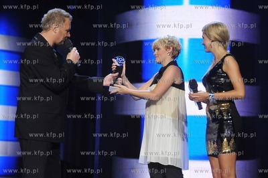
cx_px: 134
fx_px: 930
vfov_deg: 10.9
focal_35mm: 125
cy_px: 89
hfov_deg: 16.4
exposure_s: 1/200
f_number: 5.6
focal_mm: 125
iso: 3200
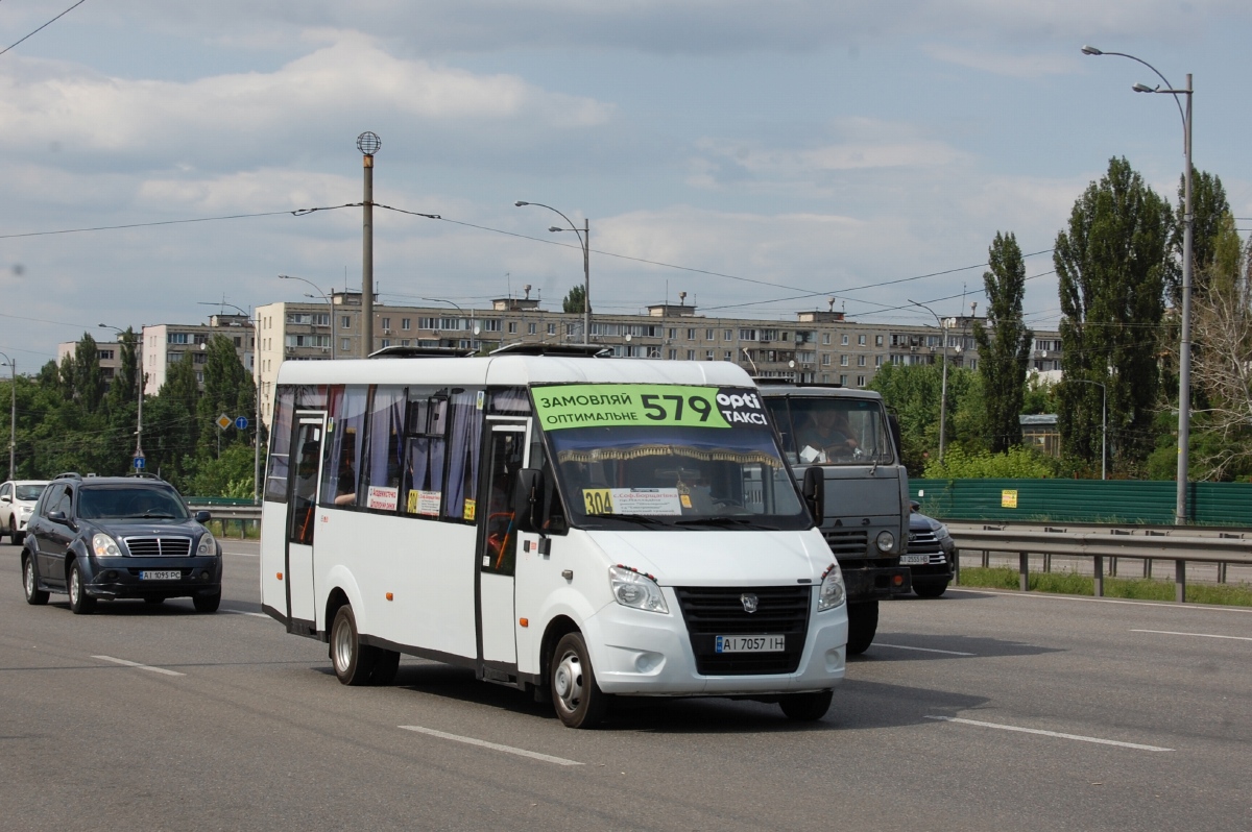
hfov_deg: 24.6
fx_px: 2867
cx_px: 626
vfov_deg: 16.5
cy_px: 416
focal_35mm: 82
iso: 200
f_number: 10
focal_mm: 55
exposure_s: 1/400
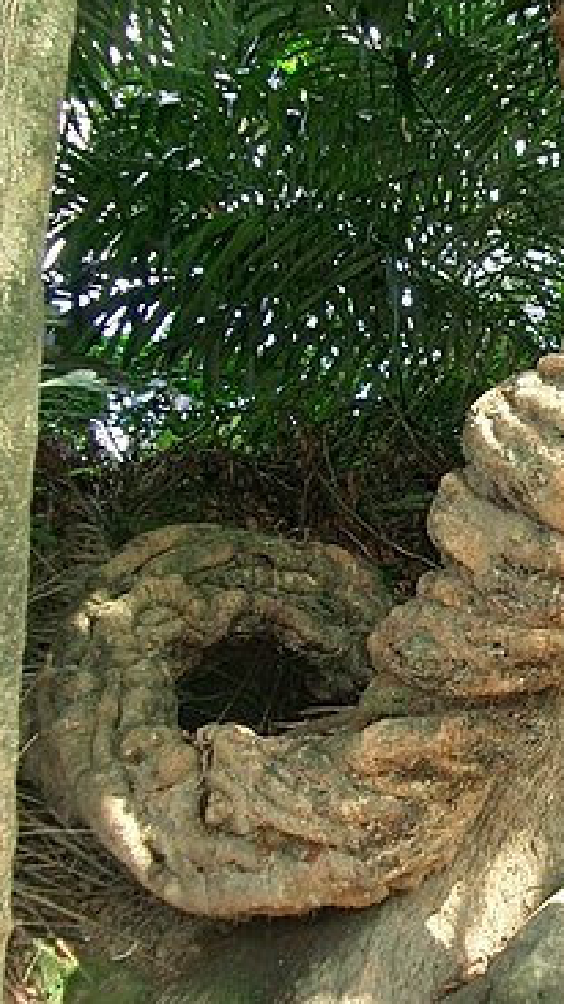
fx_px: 1385
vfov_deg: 39.9
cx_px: 567
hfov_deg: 22.1
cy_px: 499
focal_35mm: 52
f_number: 2.6
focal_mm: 5.8
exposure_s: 1/40
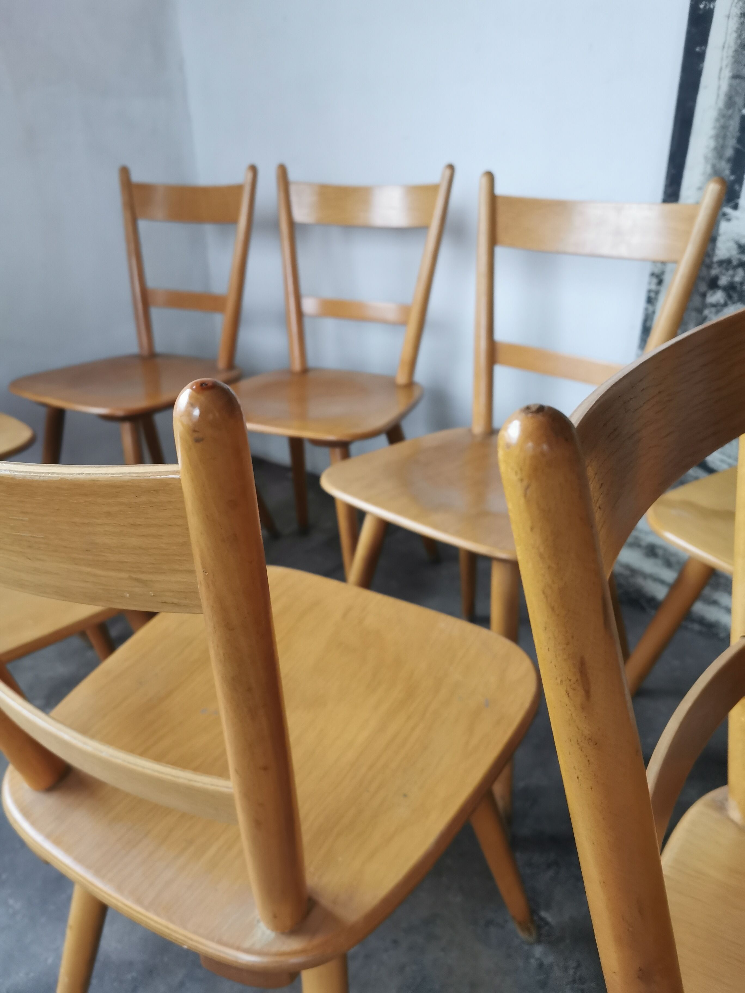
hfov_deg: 51.4
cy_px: 496
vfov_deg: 65.3
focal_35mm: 27
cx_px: 372
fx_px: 775
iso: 320
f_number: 1.6
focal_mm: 5.56
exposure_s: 1/40
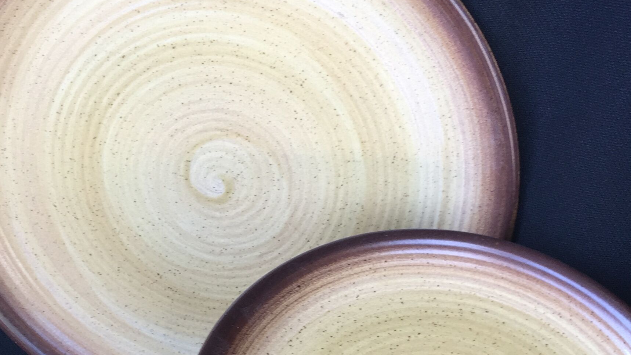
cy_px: 303
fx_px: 1004
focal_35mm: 60
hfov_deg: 34.9
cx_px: 302
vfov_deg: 19.8
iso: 32
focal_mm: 4.15
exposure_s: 1/50
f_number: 2.2
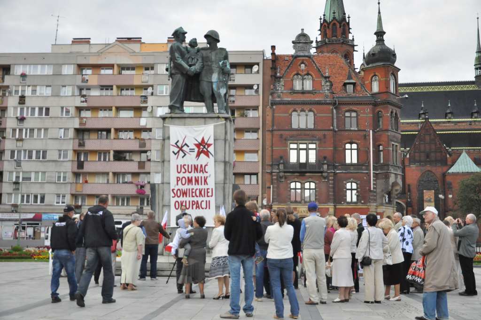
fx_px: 600
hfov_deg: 43.7
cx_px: 240
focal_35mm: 45
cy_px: 160
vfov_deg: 29.8
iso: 2000
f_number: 4.2
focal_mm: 30
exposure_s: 1/2500
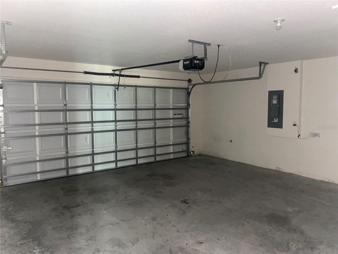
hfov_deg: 67.3
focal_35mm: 26
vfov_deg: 53.1
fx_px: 254
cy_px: 127
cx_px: 169
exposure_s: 1/4
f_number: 1.8
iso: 500
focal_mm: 4.25
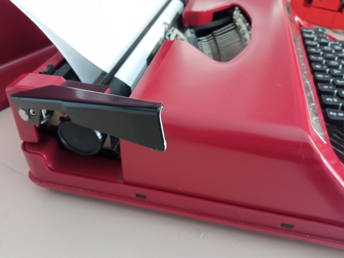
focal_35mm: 27
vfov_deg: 51.4
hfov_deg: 65.3
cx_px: 172
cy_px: 129
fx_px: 268
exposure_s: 1/25
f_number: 2.2
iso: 563
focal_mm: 3.79
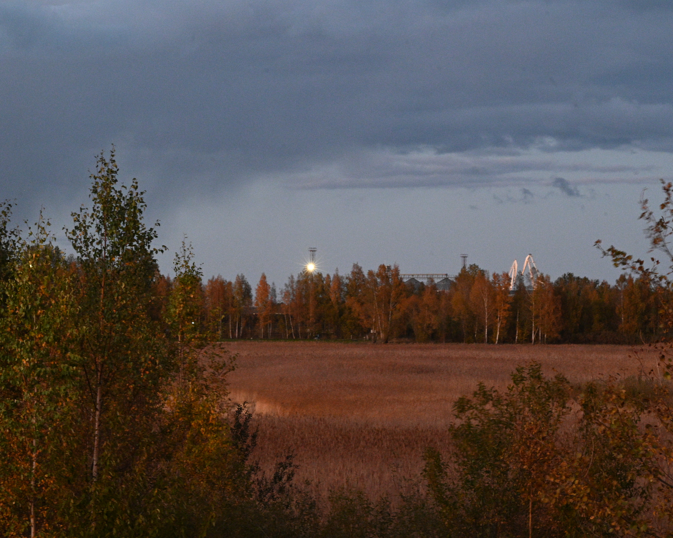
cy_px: 269
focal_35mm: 136
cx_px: 308
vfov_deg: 11.4
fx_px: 2709
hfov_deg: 14.2
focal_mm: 120
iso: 8000
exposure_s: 1/10
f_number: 16
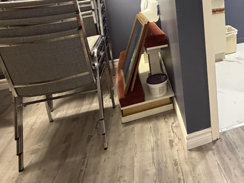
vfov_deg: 39.0
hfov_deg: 49.7
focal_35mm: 33
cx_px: 216
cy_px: 9
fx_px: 233
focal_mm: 2.22
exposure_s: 1/60
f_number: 2.2
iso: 800
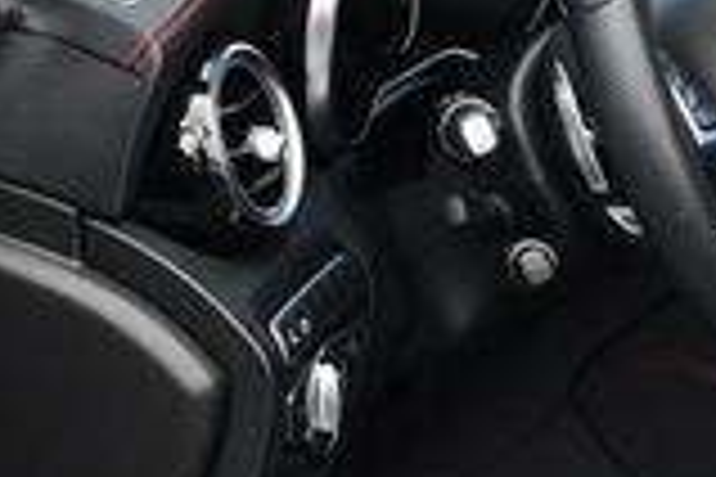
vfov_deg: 9.4
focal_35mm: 145
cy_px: 490
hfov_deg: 13.5
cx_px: 1000
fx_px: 2884
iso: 360
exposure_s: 1/250
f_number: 5.6
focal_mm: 18
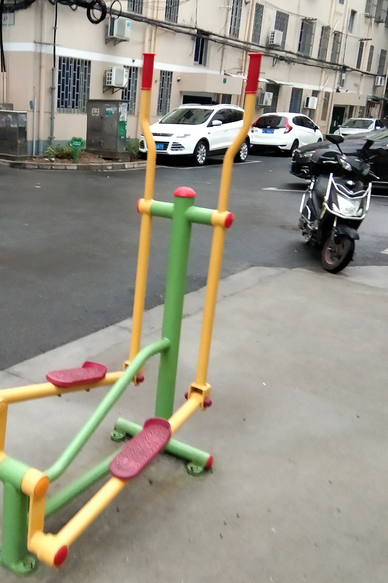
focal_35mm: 44
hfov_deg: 30.0
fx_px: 711
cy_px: 288
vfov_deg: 44.5
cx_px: 91
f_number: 2.2
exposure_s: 1/33.3
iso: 400
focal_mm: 3.69
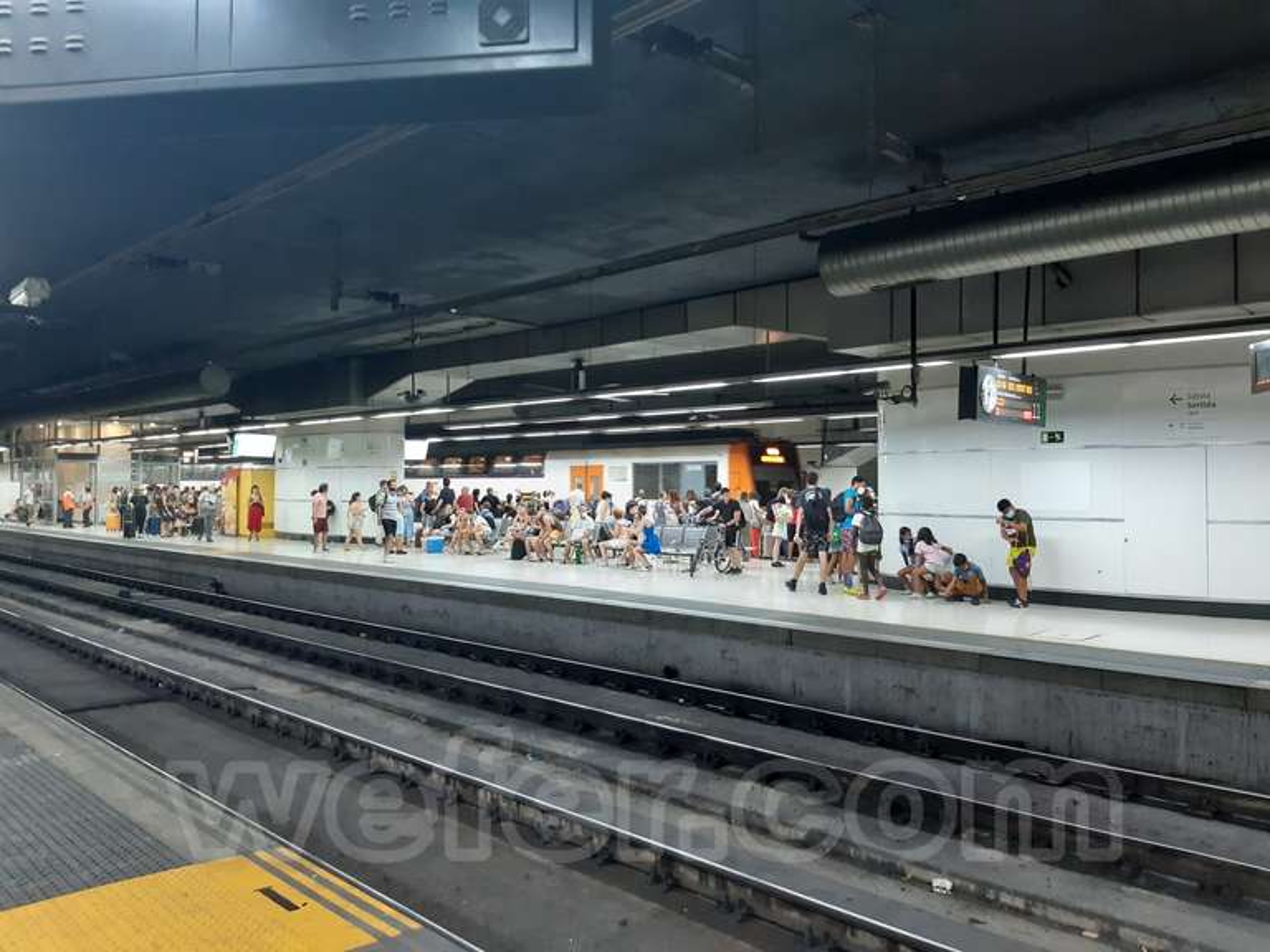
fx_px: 954
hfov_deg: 67.3
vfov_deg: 53.1
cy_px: 476
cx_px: 635
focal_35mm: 26
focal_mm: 3.92
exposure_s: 1/50
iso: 320
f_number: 1.7
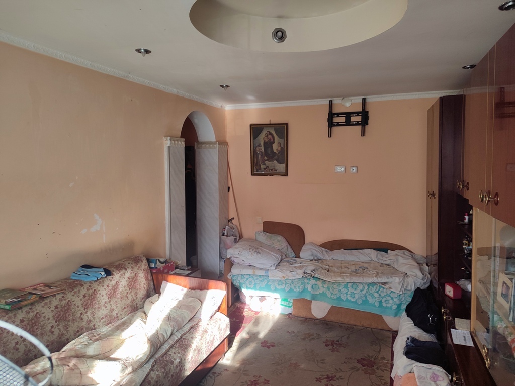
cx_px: 258
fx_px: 357
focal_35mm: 24
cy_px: 193
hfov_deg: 71.6
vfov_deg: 56.8
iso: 72
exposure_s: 1/50
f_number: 1.89
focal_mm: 5.89
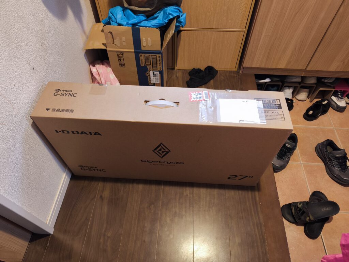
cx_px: 174
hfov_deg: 73.9
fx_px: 232
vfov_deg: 58.9
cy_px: 131
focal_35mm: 23
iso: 640
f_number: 1.6
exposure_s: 1/60
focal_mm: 6.57
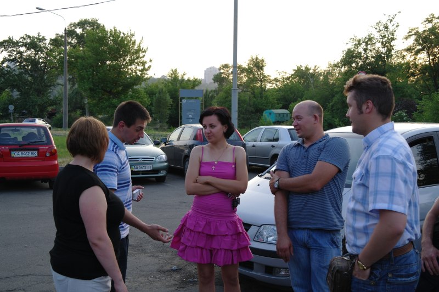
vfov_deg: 30.5
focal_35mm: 44
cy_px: 146
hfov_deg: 44.5
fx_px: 536
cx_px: 220
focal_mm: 29
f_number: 5
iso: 100
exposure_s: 1/60
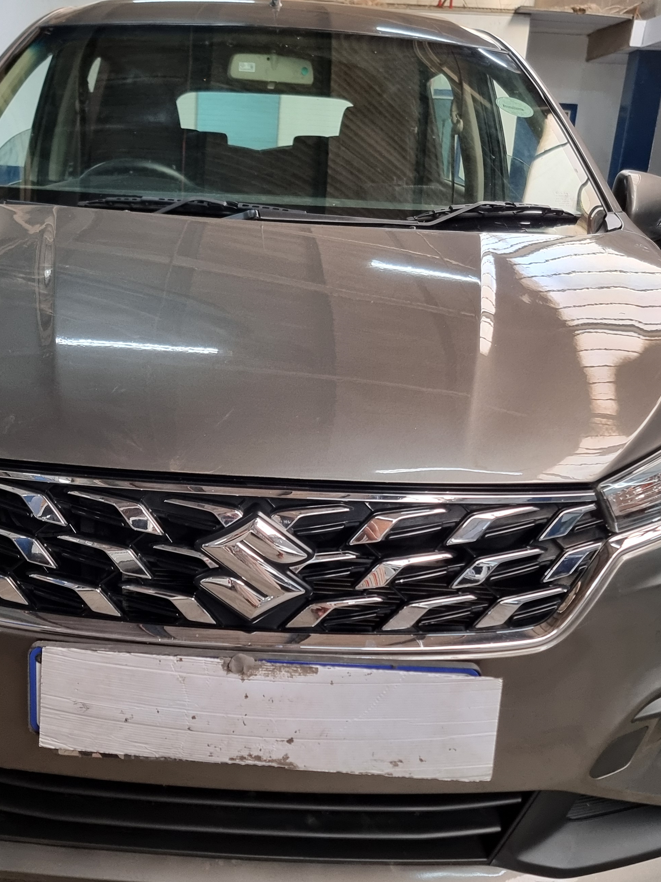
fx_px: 942
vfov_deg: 50.1
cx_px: 236
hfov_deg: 38.3
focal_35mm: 37
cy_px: 438
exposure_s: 1/50
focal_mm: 6.7
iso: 250
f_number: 1.8
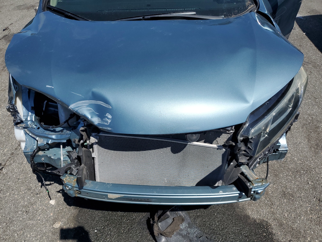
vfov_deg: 53.1
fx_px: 242
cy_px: 121
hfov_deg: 67.3
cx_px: 161
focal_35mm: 26
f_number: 1.5
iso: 50
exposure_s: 1/5000
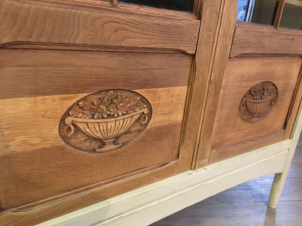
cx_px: 151
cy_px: 113
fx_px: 253
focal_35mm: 29
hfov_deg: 61.7
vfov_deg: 48.2
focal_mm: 4.15
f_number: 2.2
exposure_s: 1/17
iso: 250
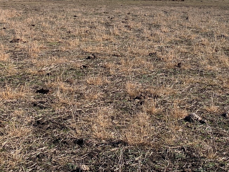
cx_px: 152
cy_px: -2
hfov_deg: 30.1
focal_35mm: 64
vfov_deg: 22.0
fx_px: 423
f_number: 1.8
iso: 25
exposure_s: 1/2545
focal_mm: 4.25
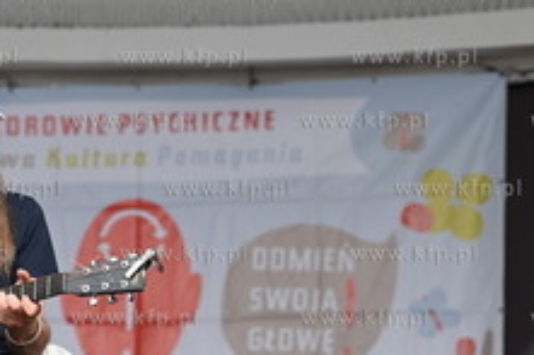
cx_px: 82
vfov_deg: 5.0
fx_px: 4032
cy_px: 221
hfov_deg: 7.6
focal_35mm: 272
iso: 500
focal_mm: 150
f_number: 5.6
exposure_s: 1/250
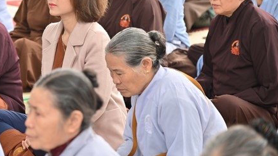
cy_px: 39
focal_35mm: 187
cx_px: 77
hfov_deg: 11.5
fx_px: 1379
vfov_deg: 6.5
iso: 200
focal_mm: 120
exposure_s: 1/125
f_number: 4
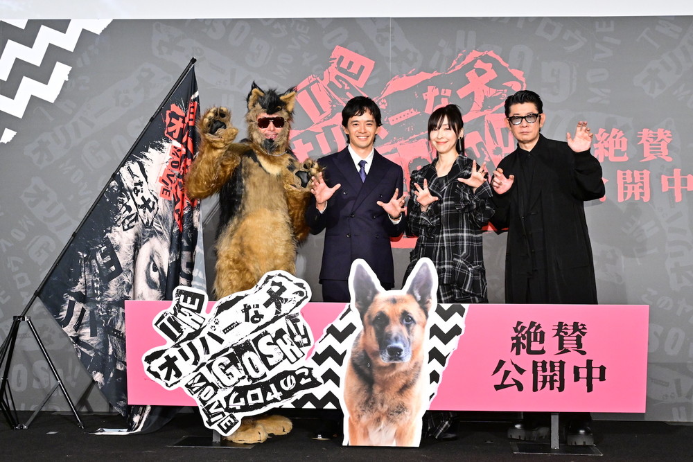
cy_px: 231
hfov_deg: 35.0
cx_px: 346
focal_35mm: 57
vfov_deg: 23.8
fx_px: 1097
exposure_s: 1/200
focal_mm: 38
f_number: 5
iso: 3200
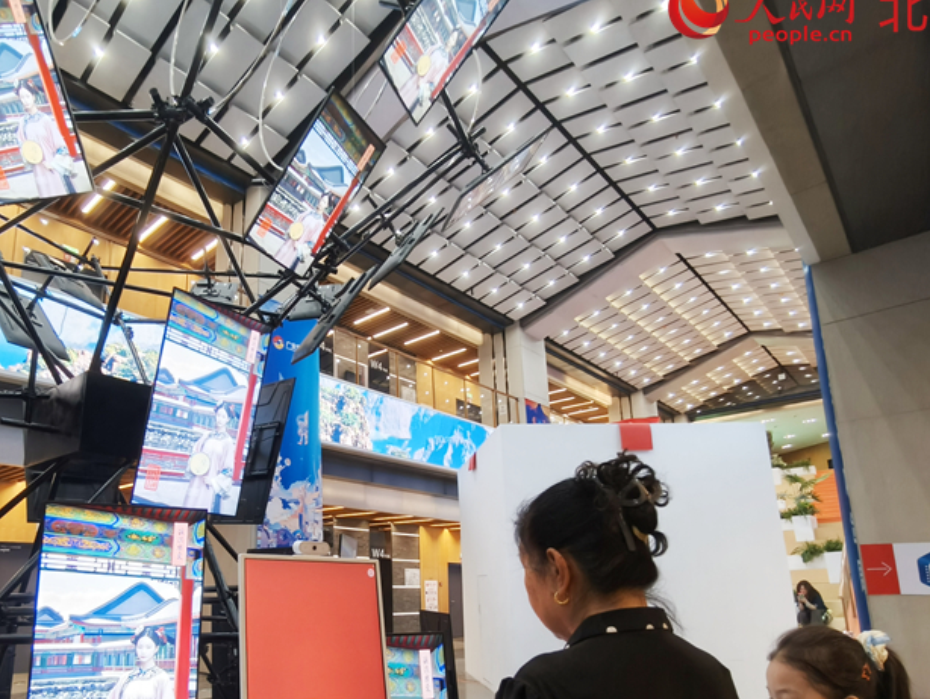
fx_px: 564
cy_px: 445
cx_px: 336
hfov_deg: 77.2
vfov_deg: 62.4
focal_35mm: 21
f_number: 2
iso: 500
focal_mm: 2.32
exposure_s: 1/46.7
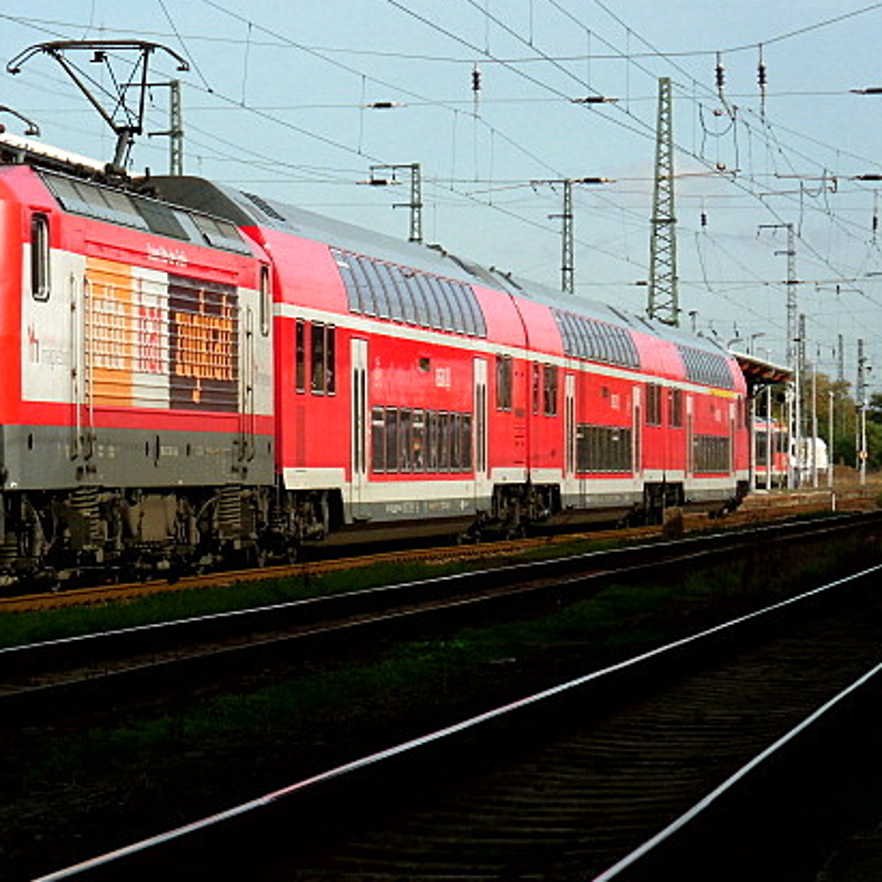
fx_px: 5909
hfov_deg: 8.5
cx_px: 236
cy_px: 384
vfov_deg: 8.5
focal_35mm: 205
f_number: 5.8
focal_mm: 26.6
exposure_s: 1/449
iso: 100
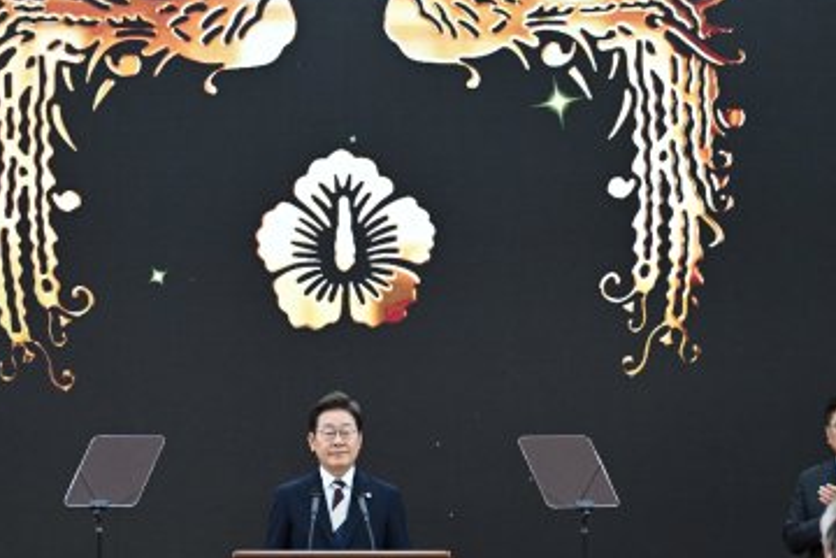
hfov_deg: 6.6
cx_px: 334
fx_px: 7222
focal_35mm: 311
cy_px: 399
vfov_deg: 4.4
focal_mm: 140
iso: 4000
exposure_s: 1/250
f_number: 4.8
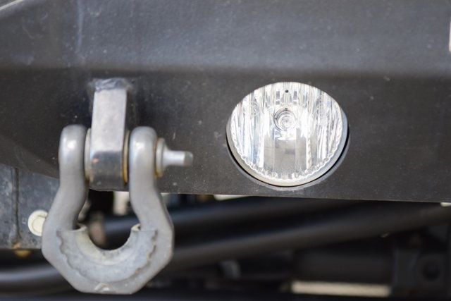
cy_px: 150
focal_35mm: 105
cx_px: 226
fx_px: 1316
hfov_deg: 19.5
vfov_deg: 13.0
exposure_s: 1/30
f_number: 2.8
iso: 1600
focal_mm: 70
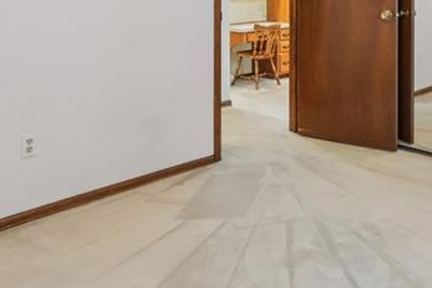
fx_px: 528
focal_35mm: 44
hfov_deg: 43.7
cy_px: -31
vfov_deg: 27.8
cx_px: 296
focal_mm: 10
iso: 800
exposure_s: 1/3.33
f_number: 8
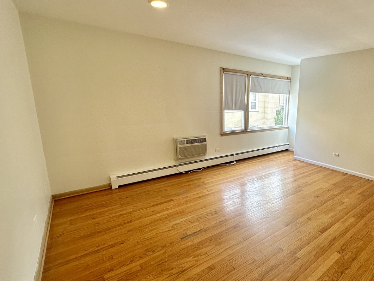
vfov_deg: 68.7
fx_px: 205
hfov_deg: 82.1
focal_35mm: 19
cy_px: 143
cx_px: 246
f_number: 2.2
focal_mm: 2.22
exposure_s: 1/99
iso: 80
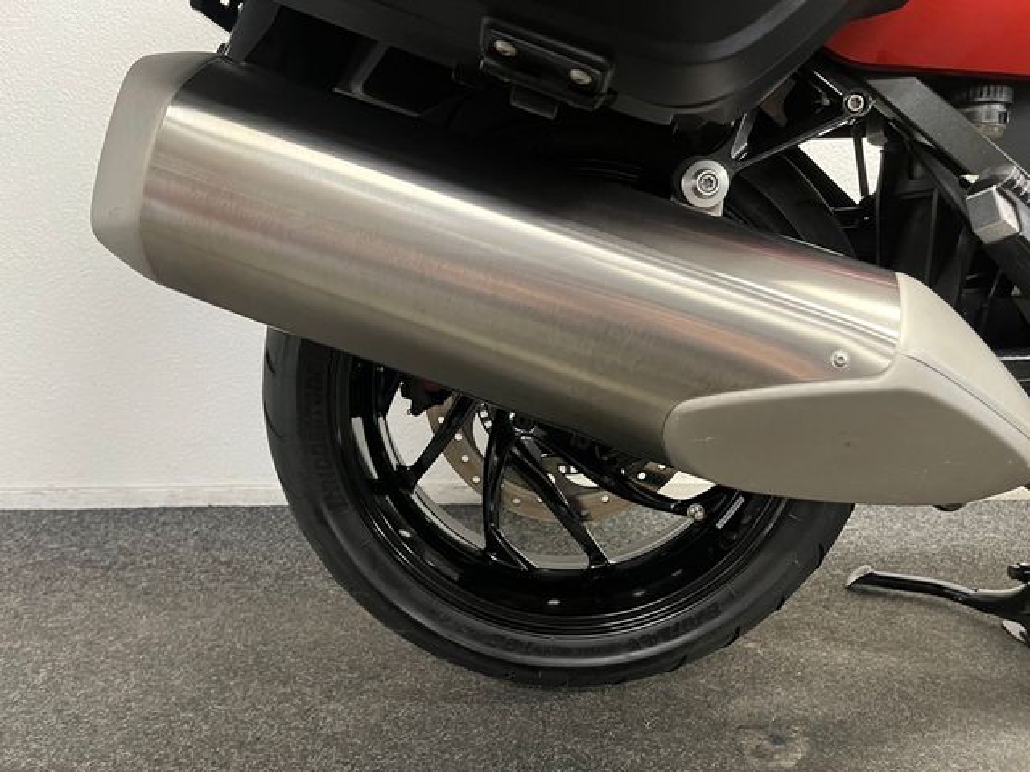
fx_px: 774
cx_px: 515
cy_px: 386
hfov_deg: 67.3
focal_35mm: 26
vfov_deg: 53.1
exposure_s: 1/33
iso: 400
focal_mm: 5.1
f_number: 1.6
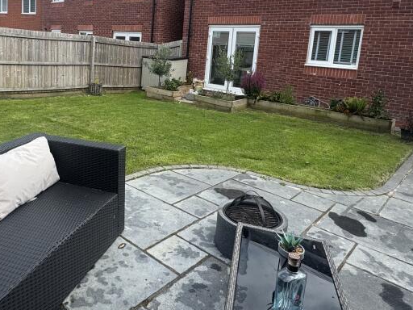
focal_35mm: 28
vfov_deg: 48.7
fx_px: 334
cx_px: 150
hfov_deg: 62.4
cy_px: 97
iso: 50
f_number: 2.2
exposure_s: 1/1034
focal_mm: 2.22
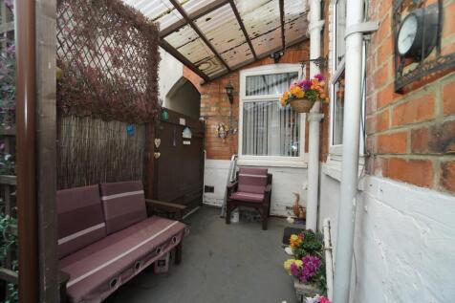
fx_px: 190
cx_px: 228
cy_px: 152
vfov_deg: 77.3
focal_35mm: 15
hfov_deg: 100.4
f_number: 4
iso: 500
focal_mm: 10
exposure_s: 1/100
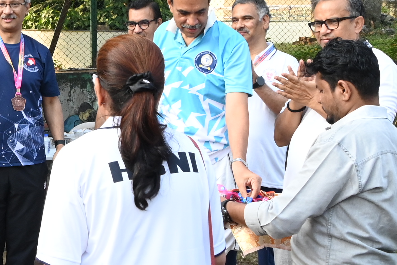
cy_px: 134
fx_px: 750
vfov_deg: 20.0
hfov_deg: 27.8
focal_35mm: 68
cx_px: -7
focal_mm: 18
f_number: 9
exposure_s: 1/320
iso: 2000
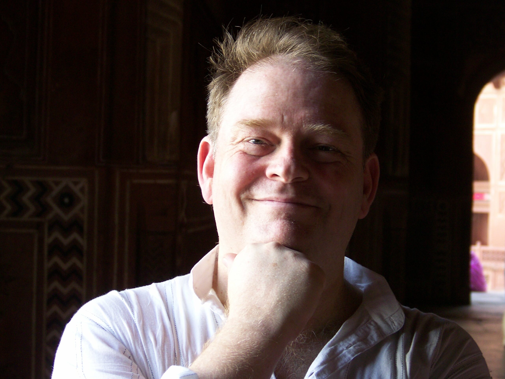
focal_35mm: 116
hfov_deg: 17.0
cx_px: 252
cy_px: 190
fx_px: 1692
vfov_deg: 12.8
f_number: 3.2
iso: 100
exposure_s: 1/40
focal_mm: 19.3
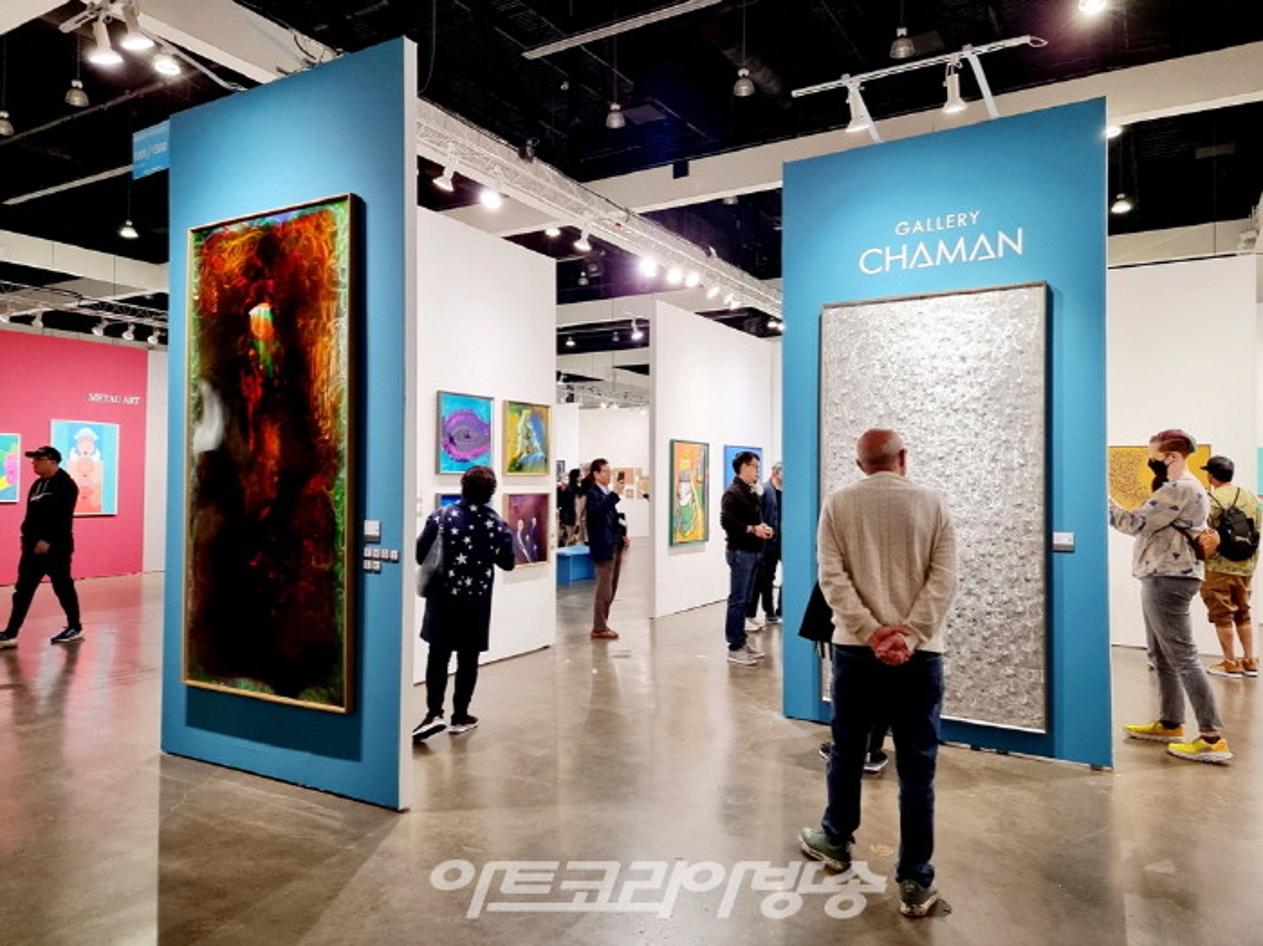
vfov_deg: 56.8
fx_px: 875
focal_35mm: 24
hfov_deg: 71.6
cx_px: 632
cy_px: 473
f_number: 1.8
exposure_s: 1/120
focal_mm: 6.7
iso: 320
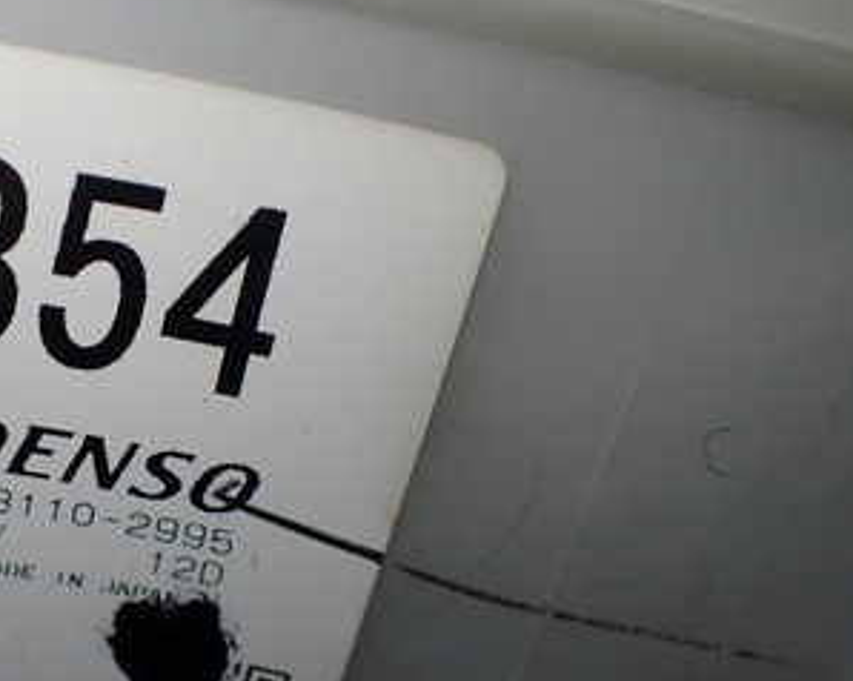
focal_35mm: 59
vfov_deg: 25.8
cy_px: 392
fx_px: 1489
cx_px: 100
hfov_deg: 30.7
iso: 100
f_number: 2.3
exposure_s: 1/125
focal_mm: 5.4
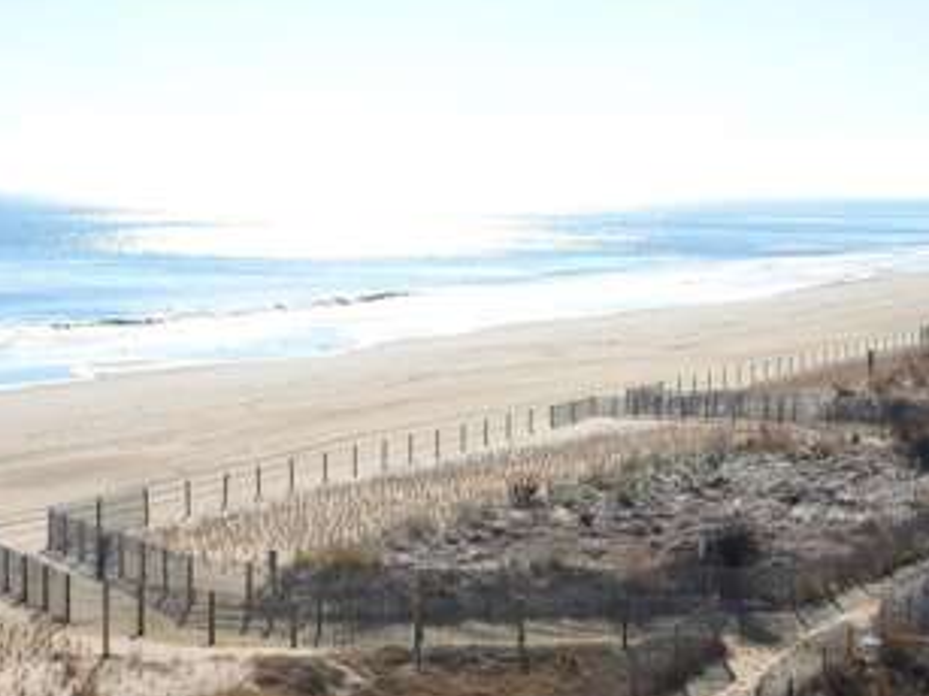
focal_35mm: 72
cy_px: 405
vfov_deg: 20.4
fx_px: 1932
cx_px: 502
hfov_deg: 27.0
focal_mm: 20
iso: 100
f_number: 9
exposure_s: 1/320
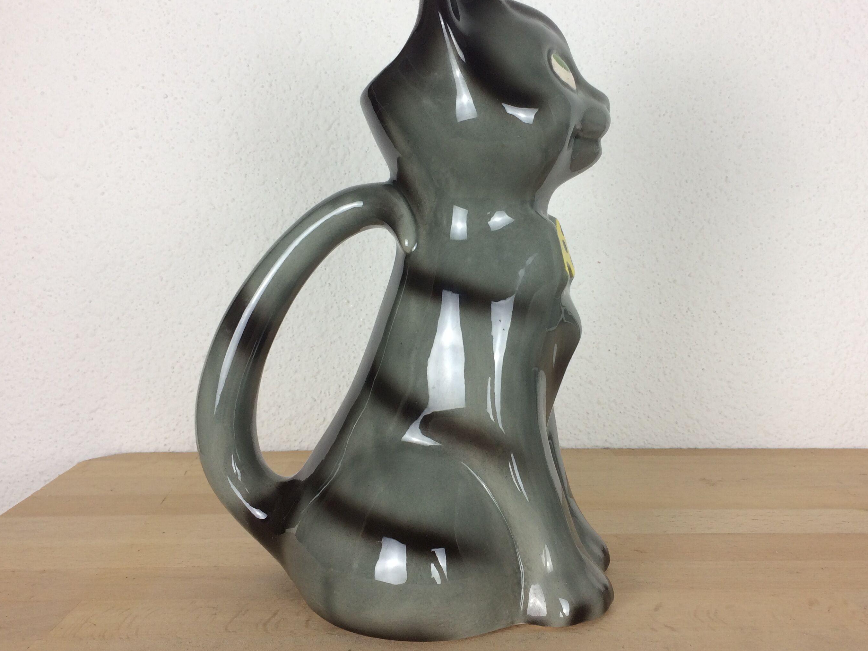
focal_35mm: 35
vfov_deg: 40.6
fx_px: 878
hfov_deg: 52.5
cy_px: 288
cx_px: 480
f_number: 2.2
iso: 40
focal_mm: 4.15
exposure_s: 1/50
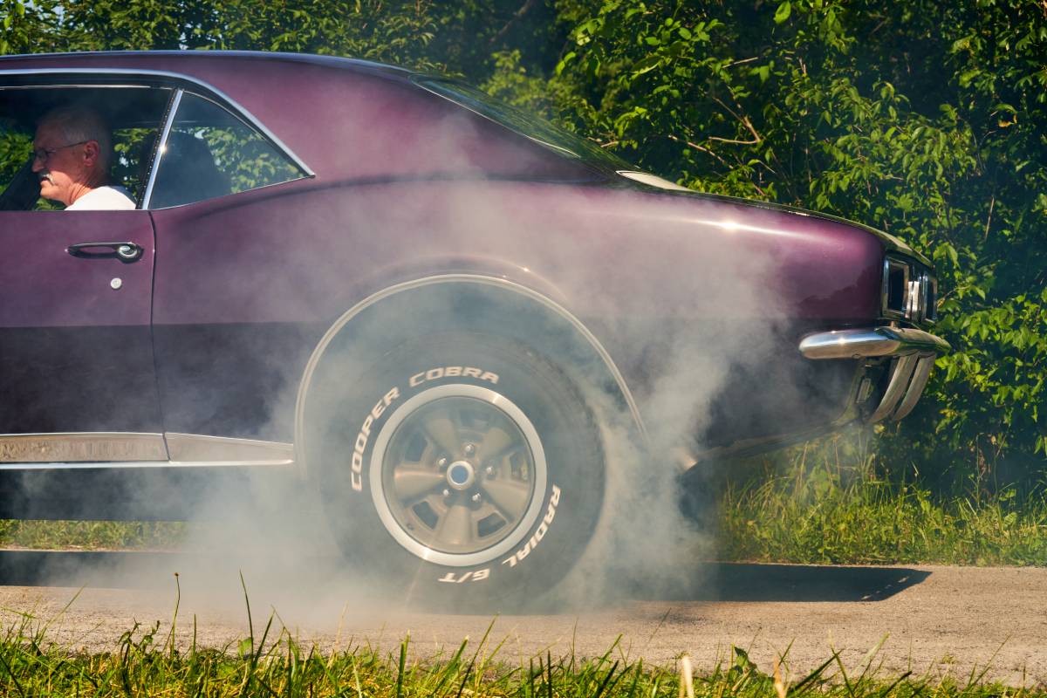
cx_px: 524
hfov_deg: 20.6
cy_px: 349
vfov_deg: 13.8
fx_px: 2879
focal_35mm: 99
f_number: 11
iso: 640
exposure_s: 1/800
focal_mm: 99
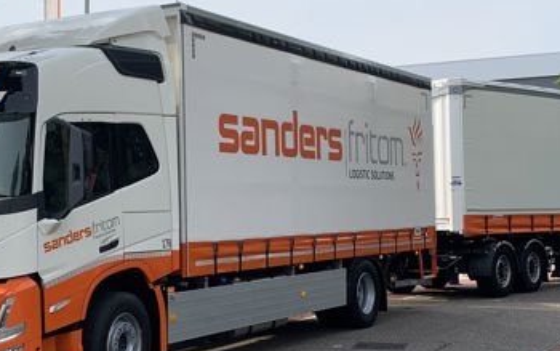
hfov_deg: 32.4
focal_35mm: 63
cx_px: 237
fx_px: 962
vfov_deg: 20.6
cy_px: 208
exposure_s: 1/1779
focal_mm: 4.25
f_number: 1.8
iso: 25
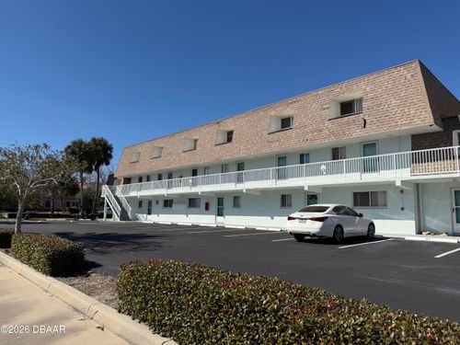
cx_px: 230
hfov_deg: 71.6
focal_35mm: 24
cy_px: 172
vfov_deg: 56.8
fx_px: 319
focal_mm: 6.76
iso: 80
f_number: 1.78
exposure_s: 1/6711
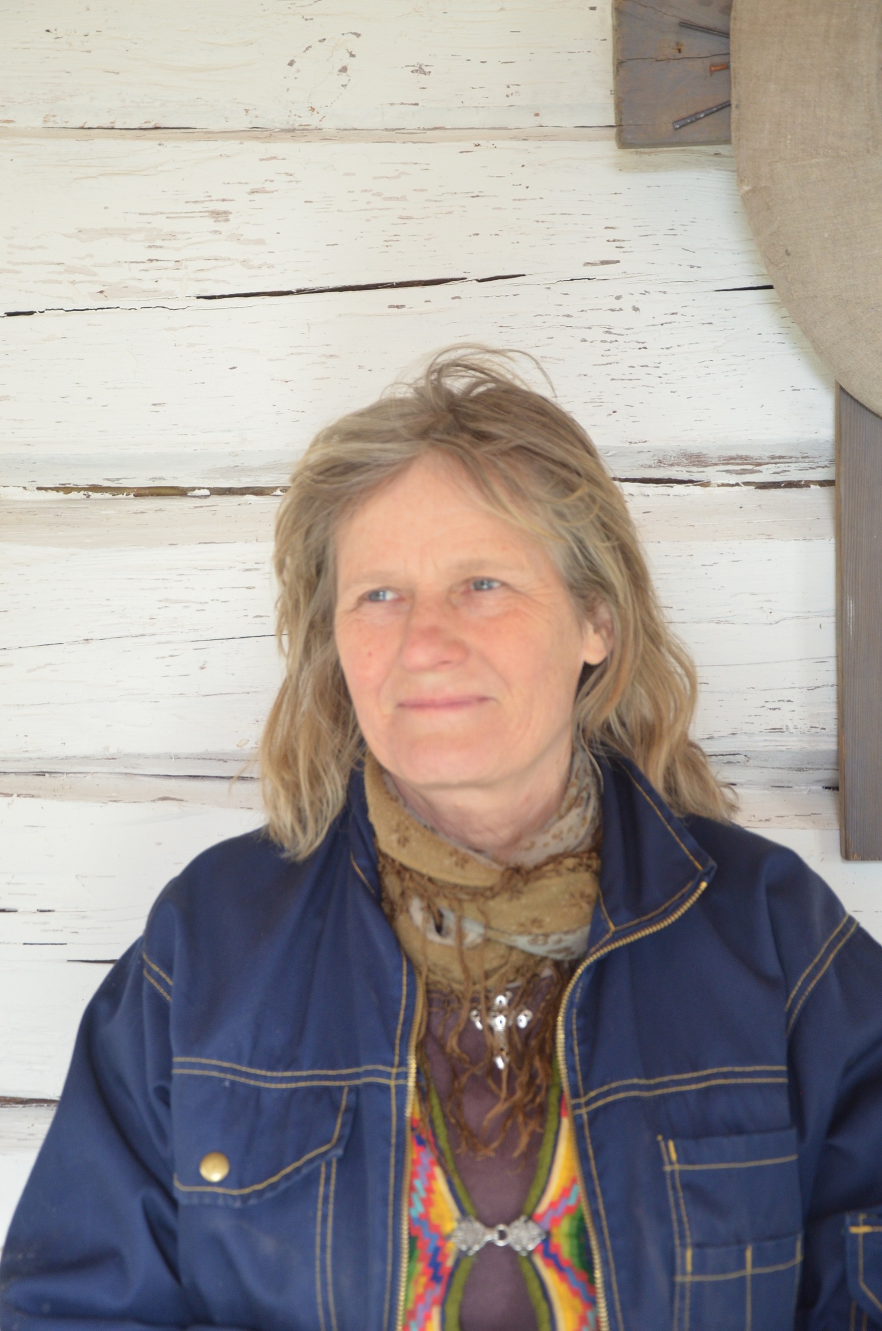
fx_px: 2657
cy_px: 666
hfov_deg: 18.8
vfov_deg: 28.1
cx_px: 441
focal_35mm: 72
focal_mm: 48
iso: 800
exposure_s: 1/40
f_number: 4.8
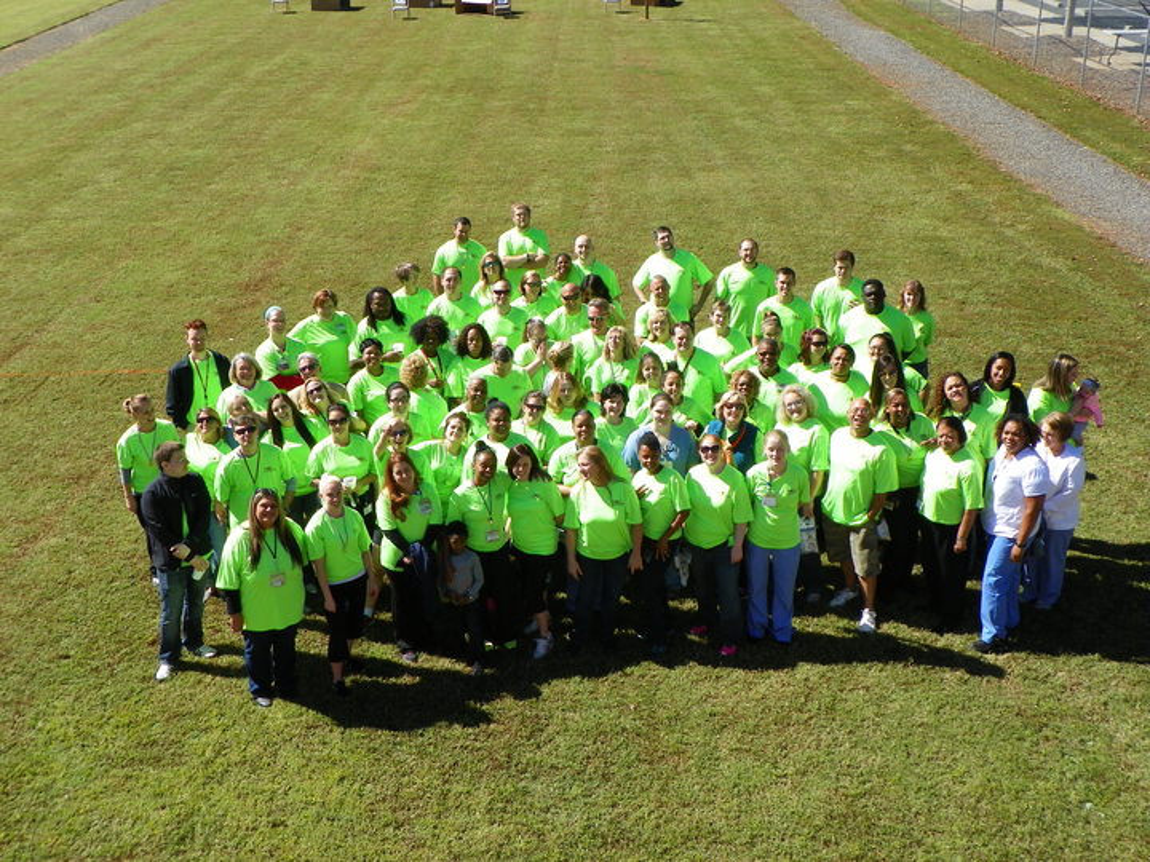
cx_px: 575
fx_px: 1462
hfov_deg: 42.9
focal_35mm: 44
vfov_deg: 32.9
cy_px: 431
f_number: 5
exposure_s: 1/250
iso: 64
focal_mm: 7.9
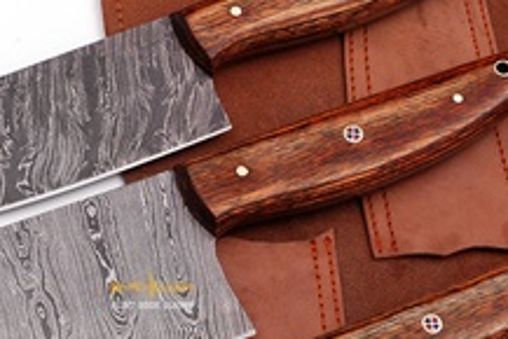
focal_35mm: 157
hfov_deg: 13.0
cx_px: 152
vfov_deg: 8.7
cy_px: 291
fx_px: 2217
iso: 320
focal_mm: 42
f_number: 7.1
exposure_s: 1/125
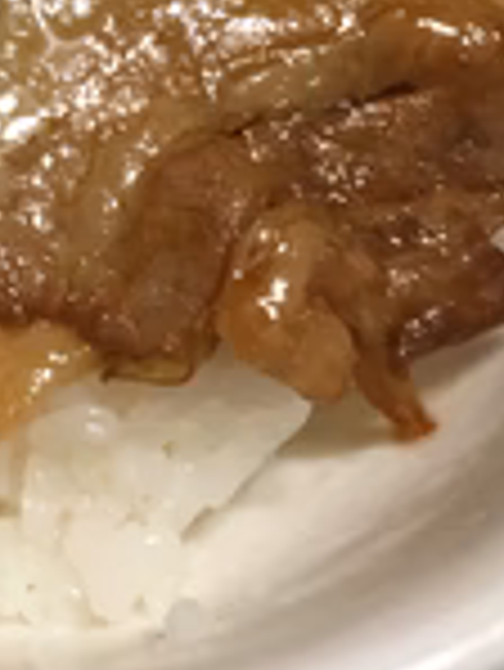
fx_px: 1512
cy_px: -81
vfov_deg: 23.4
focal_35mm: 78
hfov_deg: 18.3
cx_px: -27
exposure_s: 1/33
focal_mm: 4.15
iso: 100
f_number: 2.2
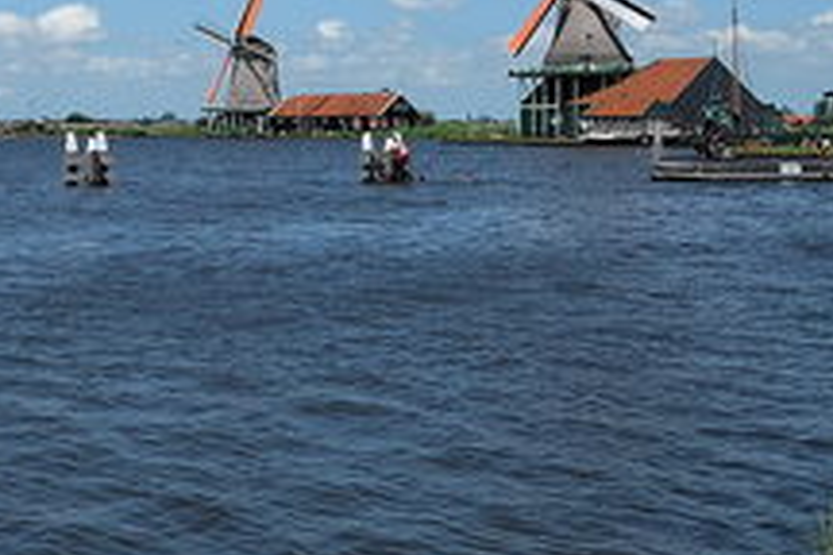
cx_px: 0
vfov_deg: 17.8
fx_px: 1735
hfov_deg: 25.6
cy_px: 27
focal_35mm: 75
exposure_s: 1/420
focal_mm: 18.2
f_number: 11
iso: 200
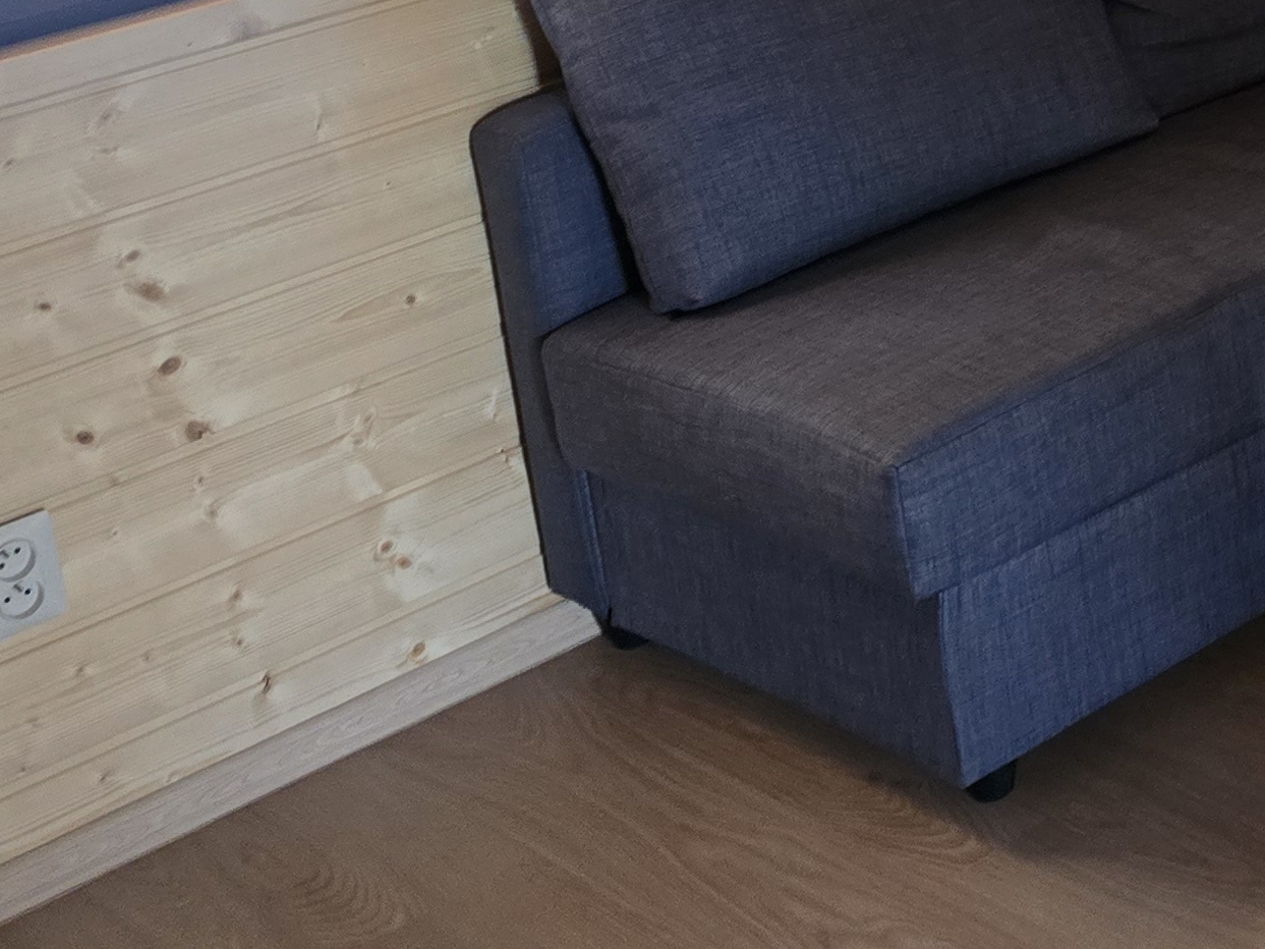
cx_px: 1601
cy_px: -323
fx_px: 2704
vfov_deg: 18.4
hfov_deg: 23.5
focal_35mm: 74
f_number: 1.7
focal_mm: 6.3
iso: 640
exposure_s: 1/100
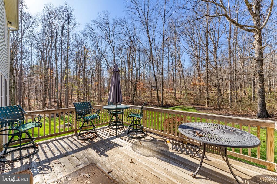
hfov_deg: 104.2
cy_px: 92
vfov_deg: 81.2
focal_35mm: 14
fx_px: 108
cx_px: 138
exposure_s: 1/800
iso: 640
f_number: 8
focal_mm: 14
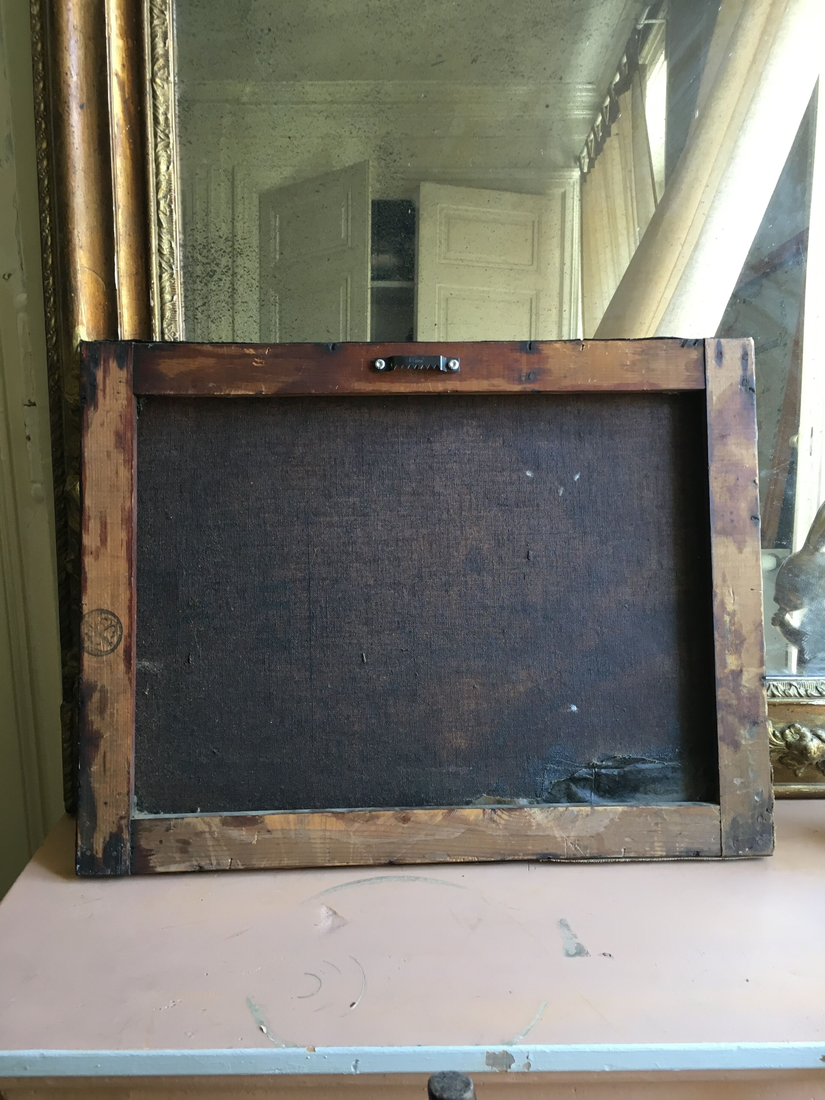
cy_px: 550
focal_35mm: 29
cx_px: 412
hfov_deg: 48.2
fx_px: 922
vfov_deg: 61.7
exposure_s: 1/33
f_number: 2.2
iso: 100
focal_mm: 4.15
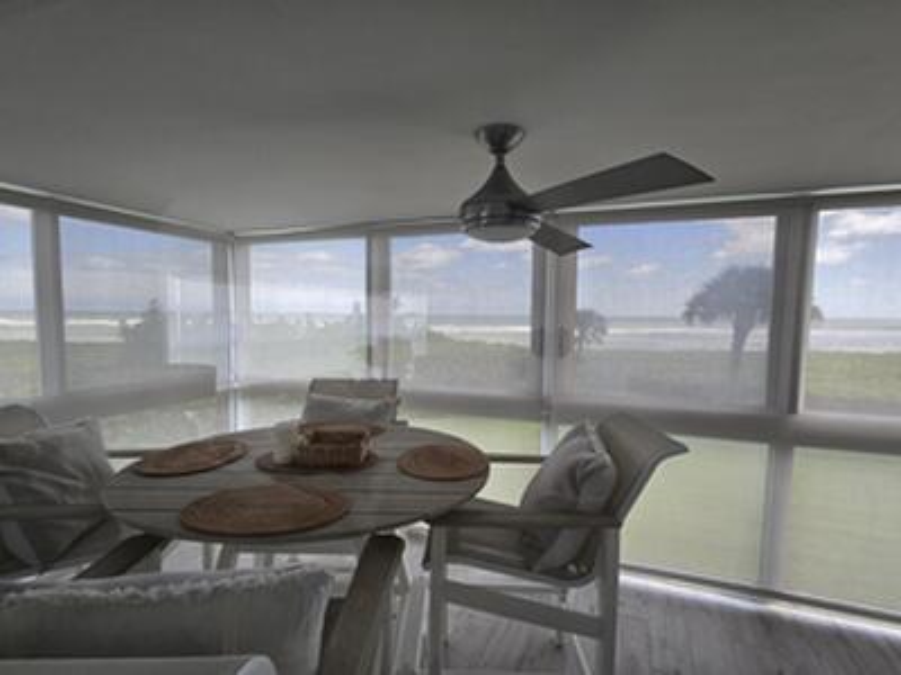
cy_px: 338
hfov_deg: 106.2
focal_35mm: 13
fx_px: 338
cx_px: 450
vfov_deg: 89.9
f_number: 2.2
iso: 64
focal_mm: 2.2
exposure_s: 1/60
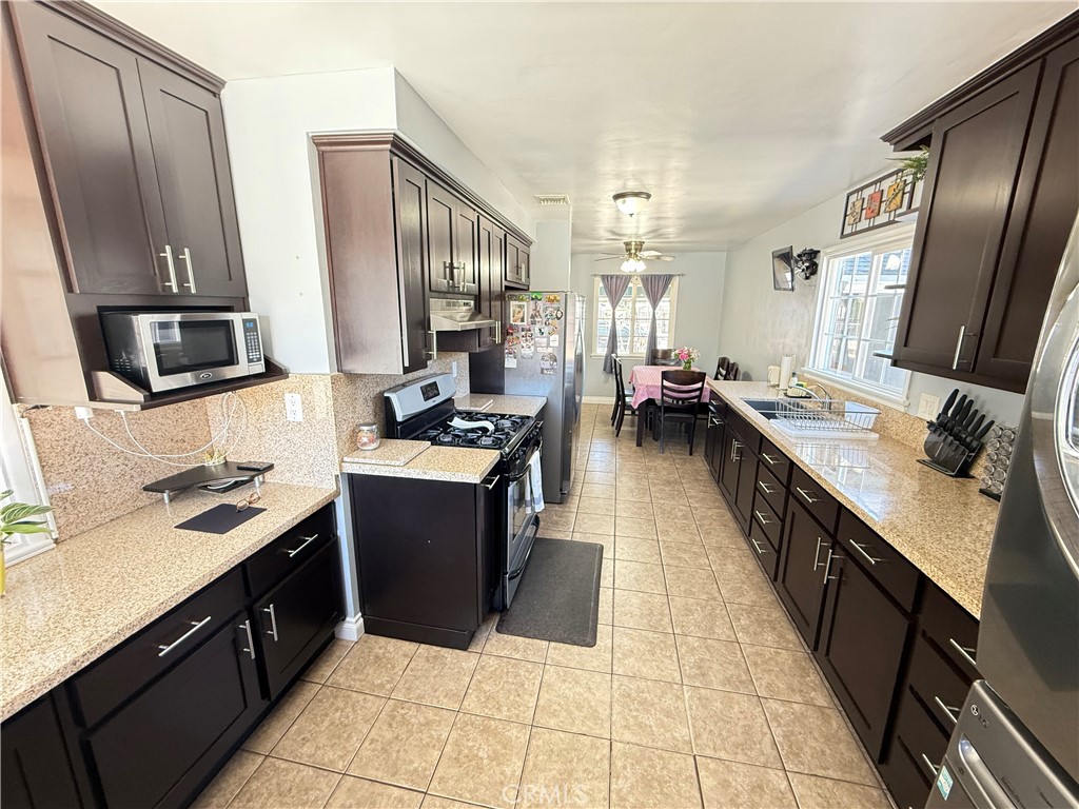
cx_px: 540
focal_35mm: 14
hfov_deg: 102.1
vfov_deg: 85.7
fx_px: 436
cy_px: 404
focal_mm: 2.22
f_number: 2.2
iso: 400
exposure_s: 1/60
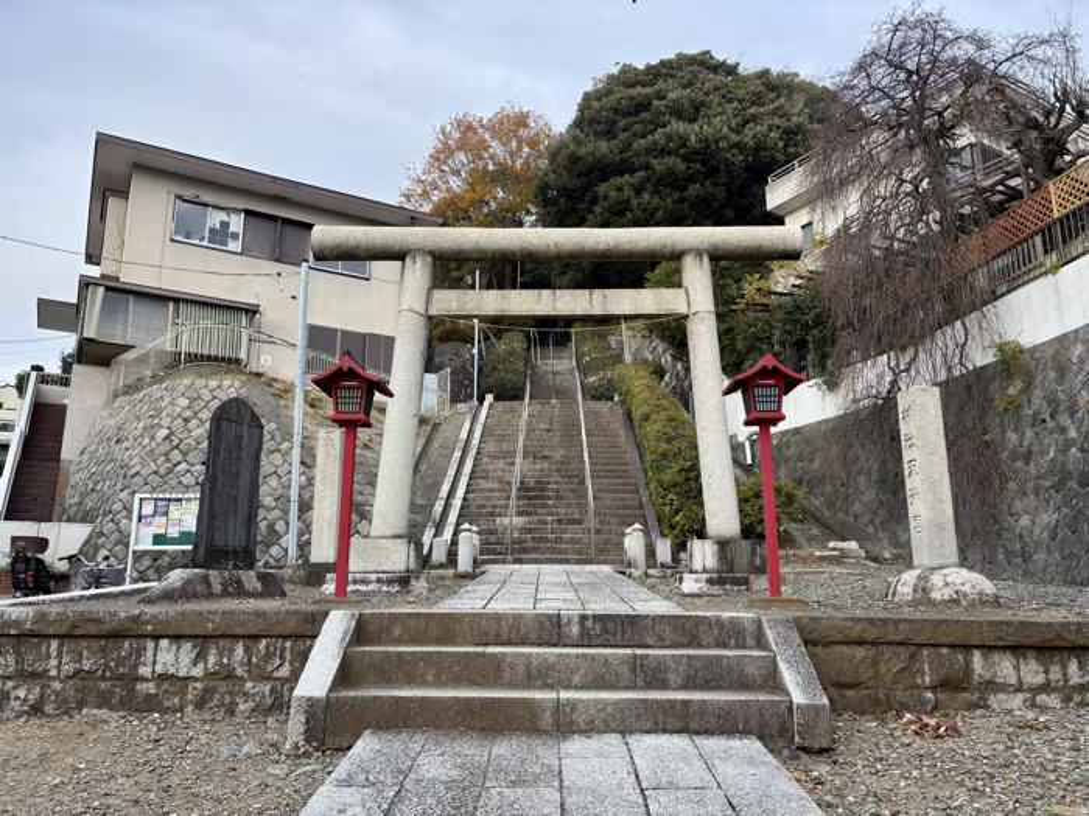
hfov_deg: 67.3
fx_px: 818
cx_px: 544
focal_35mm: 26
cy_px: 408
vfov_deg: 53.1
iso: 50
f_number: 1.6
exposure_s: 1/400
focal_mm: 5.96
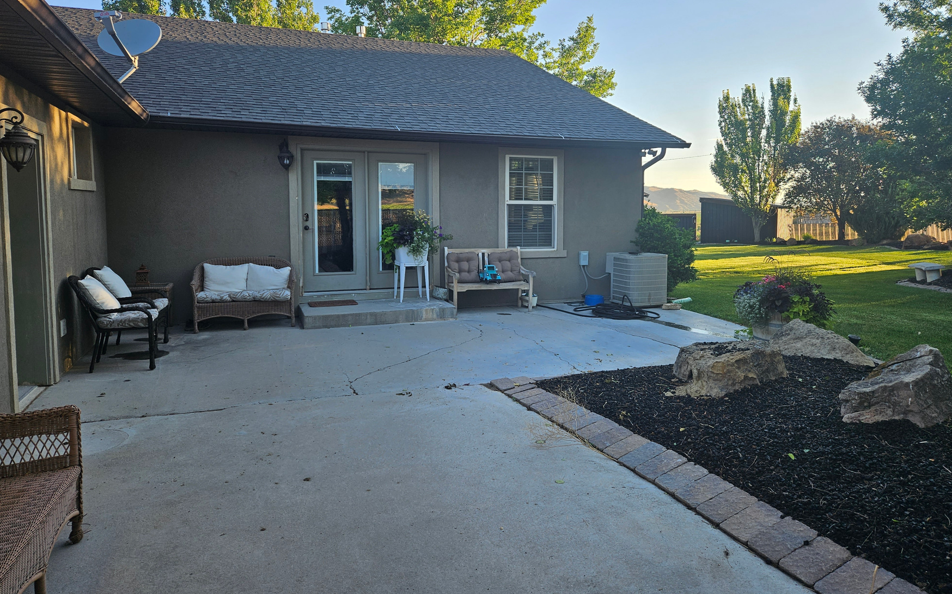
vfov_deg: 49.1
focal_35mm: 25
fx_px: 649
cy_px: 256
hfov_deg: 72.6
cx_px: 479
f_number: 1.8
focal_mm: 5.4
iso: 25
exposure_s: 1/284
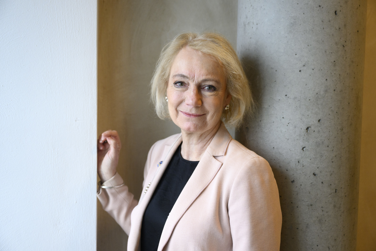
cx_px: 188
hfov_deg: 49.6
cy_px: 126
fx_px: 407
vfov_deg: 34.2
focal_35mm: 39
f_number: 3.2
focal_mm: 39
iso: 2500
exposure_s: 1/250
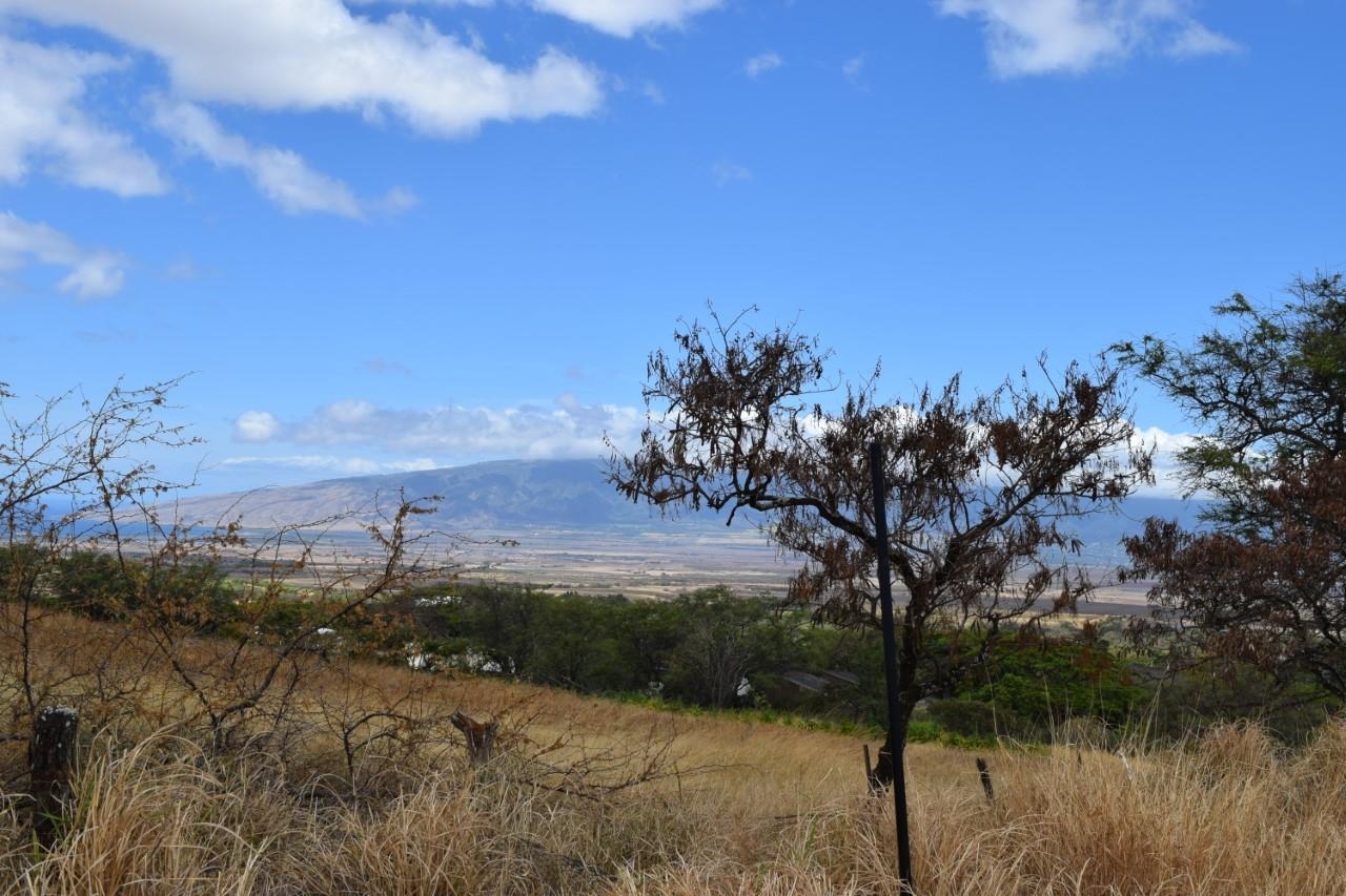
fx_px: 1458
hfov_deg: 49.6
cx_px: 673
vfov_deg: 34.2
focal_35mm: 39
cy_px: 448
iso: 200
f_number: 10
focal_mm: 26
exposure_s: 1/400
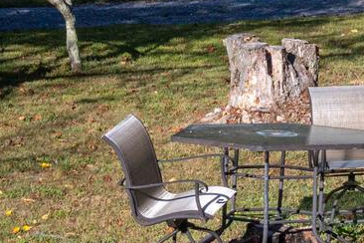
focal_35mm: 193
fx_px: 1949
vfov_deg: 7.0
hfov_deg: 9.9
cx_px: 746
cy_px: -126
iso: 1000
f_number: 13
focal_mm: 34.5
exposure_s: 1/640
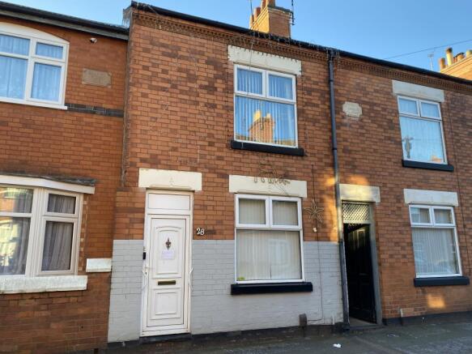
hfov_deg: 67.3
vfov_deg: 53.0
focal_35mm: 26
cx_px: 236
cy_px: 177
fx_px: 354
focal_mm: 4.25
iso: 32
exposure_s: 1/182
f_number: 1.8
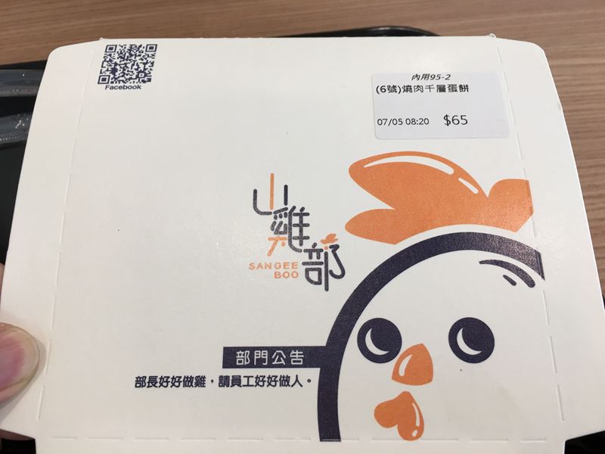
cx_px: 302
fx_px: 507
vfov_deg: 48.2
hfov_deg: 61.7
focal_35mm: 29
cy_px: 227
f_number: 2.2
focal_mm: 4.15
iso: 32
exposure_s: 1/30
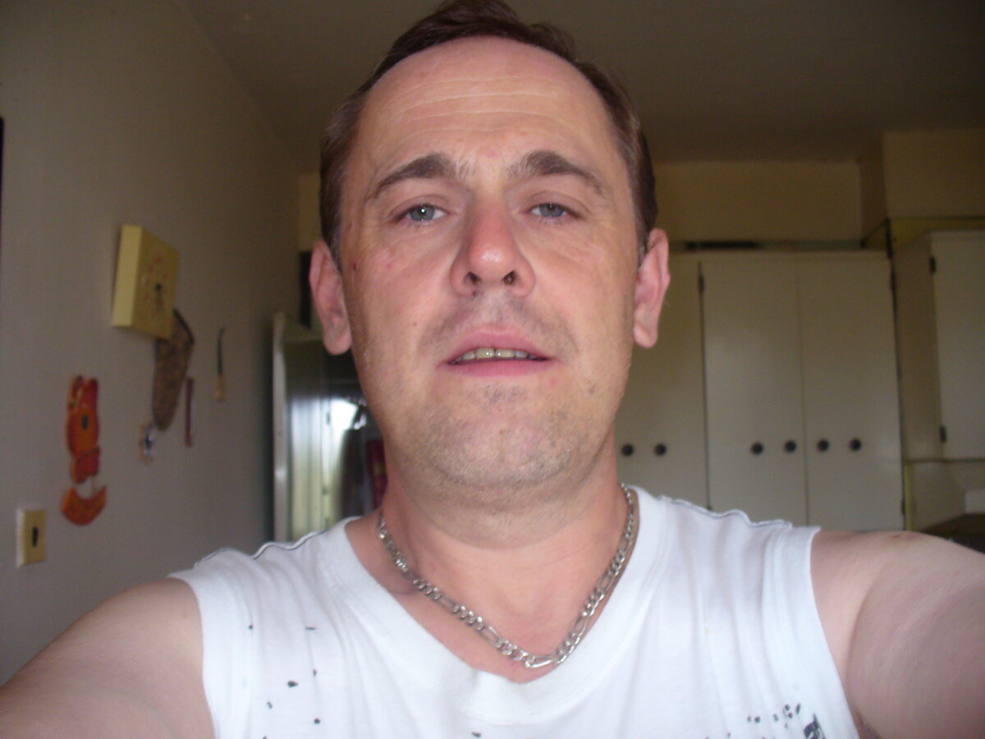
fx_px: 1053
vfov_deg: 38.7
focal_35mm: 37
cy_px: 370
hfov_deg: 50.1
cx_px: 492
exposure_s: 1/30
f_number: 2.8
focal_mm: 6.1
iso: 100
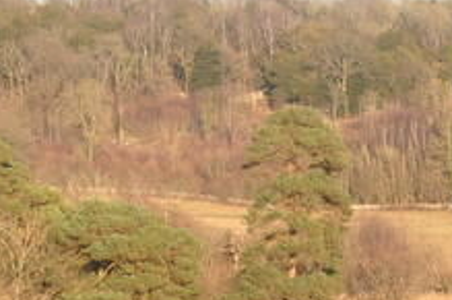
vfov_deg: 3.9
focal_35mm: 351
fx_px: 4397
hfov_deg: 5.9
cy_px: -79
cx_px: 343
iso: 400
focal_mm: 50
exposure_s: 1/250
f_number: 10
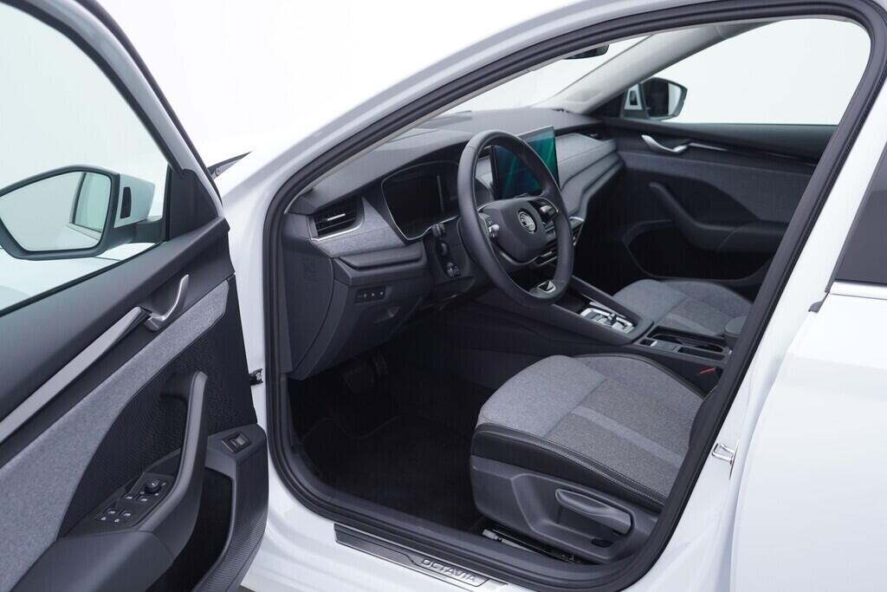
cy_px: 296
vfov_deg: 36.9
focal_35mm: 36
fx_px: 887
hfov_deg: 53.1
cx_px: 444
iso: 125
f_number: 3.2
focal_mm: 24
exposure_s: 1/50
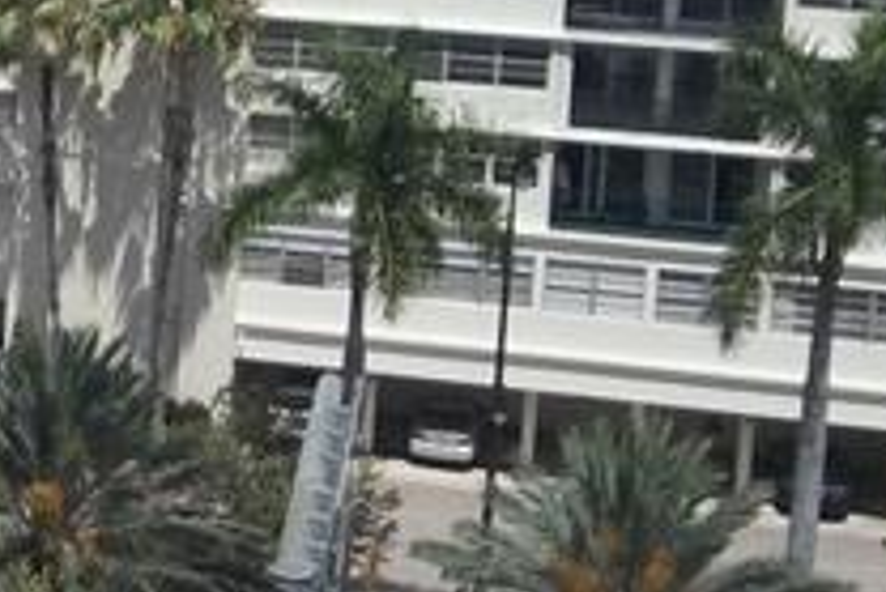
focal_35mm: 108
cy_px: -34
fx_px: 2660
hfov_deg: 17.7
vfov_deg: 12.5
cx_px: -277
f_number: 8.9
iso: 80
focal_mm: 4.9
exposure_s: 1/250
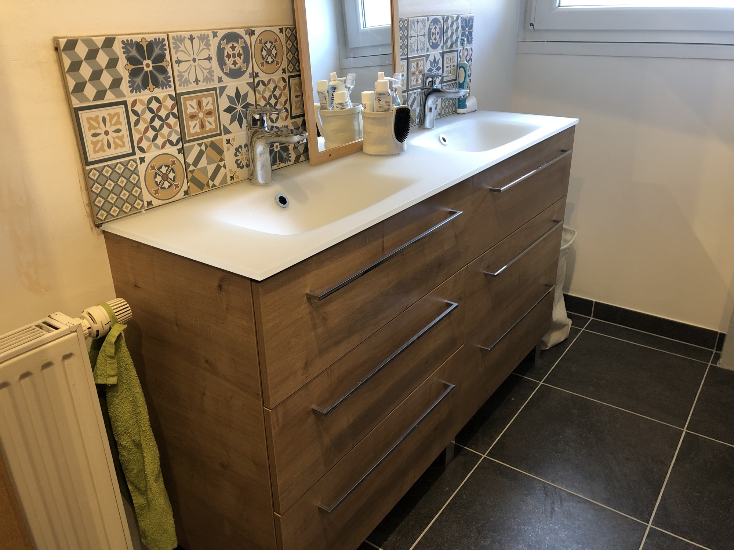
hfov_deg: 63.4
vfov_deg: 49.7
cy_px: 275
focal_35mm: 28
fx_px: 594
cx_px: 367
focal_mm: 3.99
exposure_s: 1/17
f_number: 1.8
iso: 40
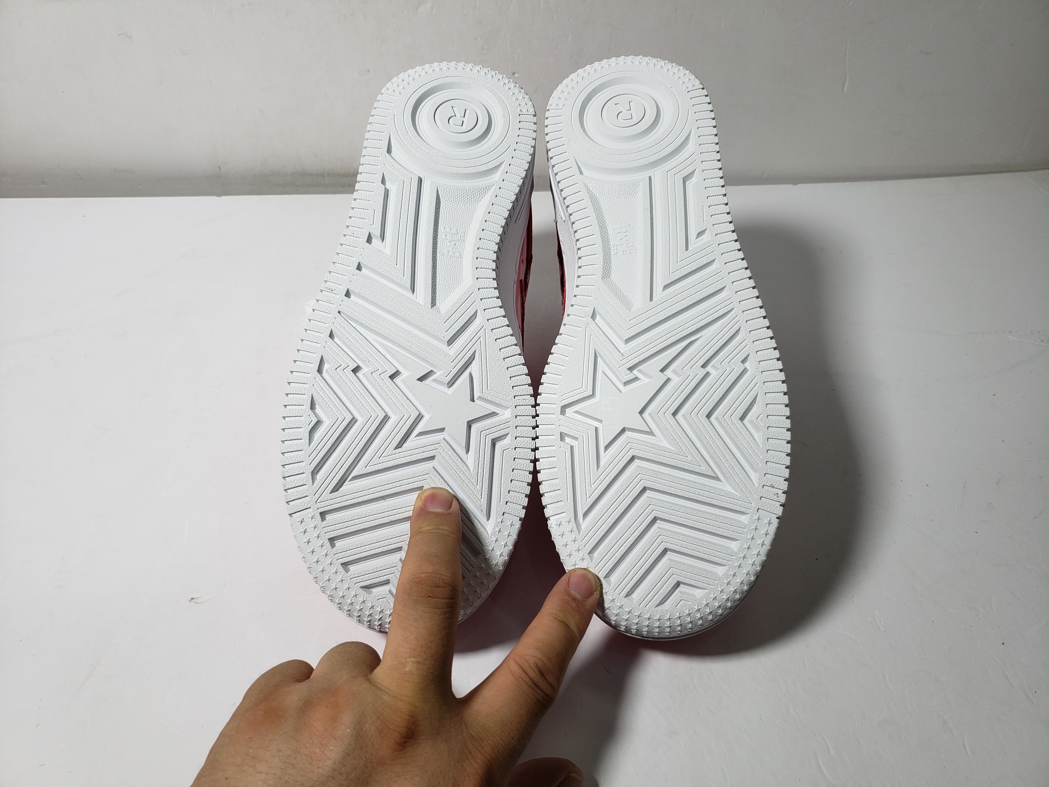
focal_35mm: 26
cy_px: 394
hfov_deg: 67.3
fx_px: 788
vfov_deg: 53.1
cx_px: 524
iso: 50
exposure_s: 1/475
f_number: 1.5
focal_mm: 4.3
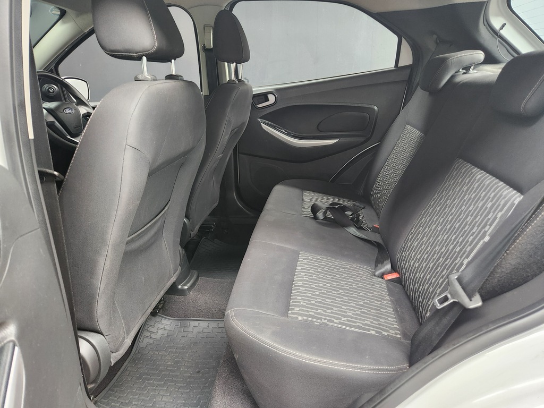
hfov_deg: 73.9
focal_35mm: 23
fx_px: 361
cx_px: 272
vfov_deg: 58.9
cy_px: 204
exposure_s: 1/100
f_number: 1.8
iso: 400
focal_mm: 5.4
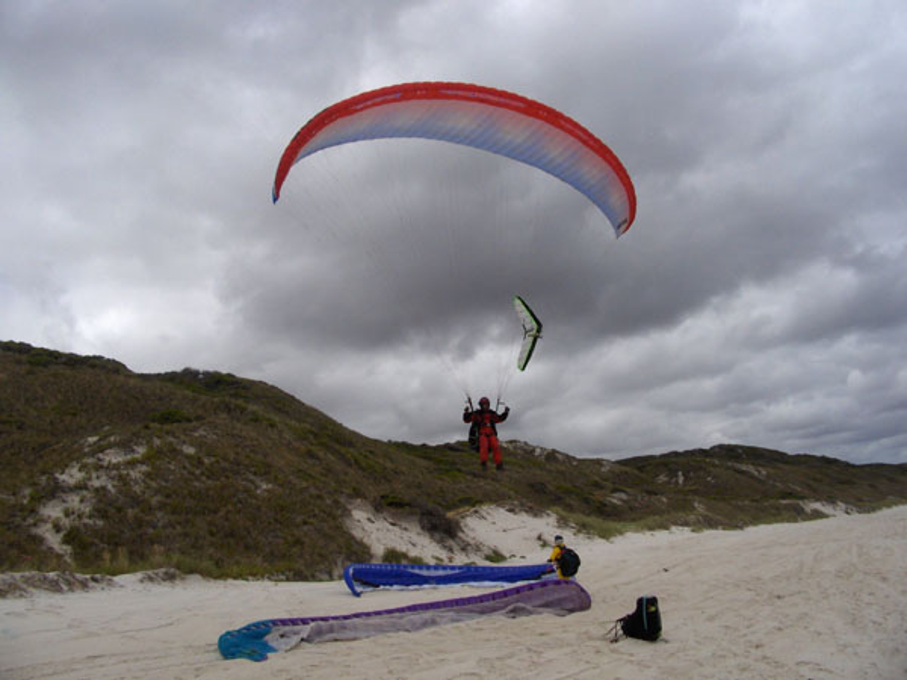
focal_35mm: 35
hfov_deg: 52.6
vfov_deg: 40.7
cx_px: 454
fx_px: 917
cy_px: 340
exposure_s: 1/2041
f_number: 4.3
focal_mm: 5.8
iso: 100
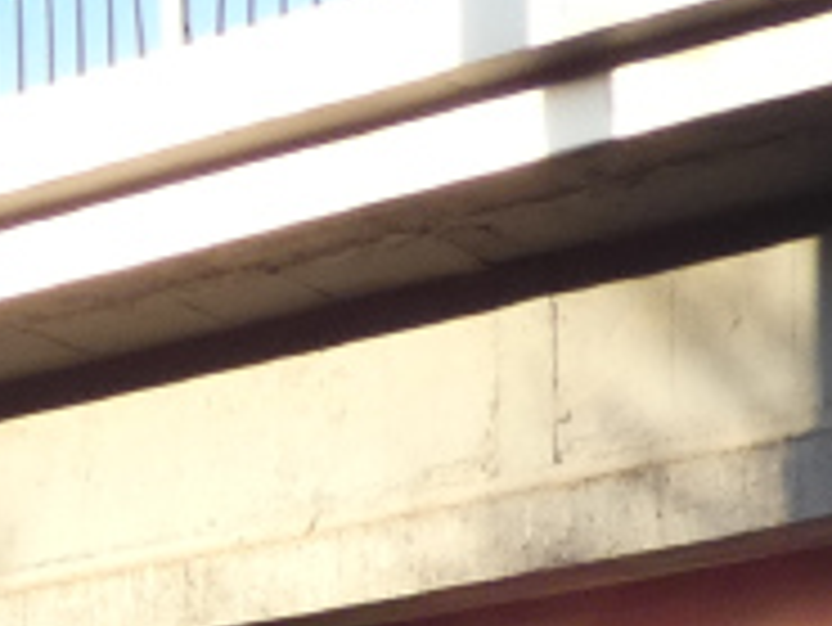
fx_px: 5075
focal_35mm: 211
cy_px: 1380
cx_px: -1034
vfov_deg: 6.8
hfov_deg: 8.7
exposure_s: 1/200
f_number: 3.3
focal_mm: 5.3
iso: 80
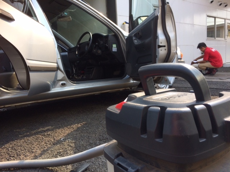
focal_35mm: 29
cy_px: 86
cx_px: 115
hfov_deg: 61.7
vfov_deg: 48.2
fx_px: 193
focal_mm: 4.15
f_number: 2.2
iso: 32
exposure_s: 1/419
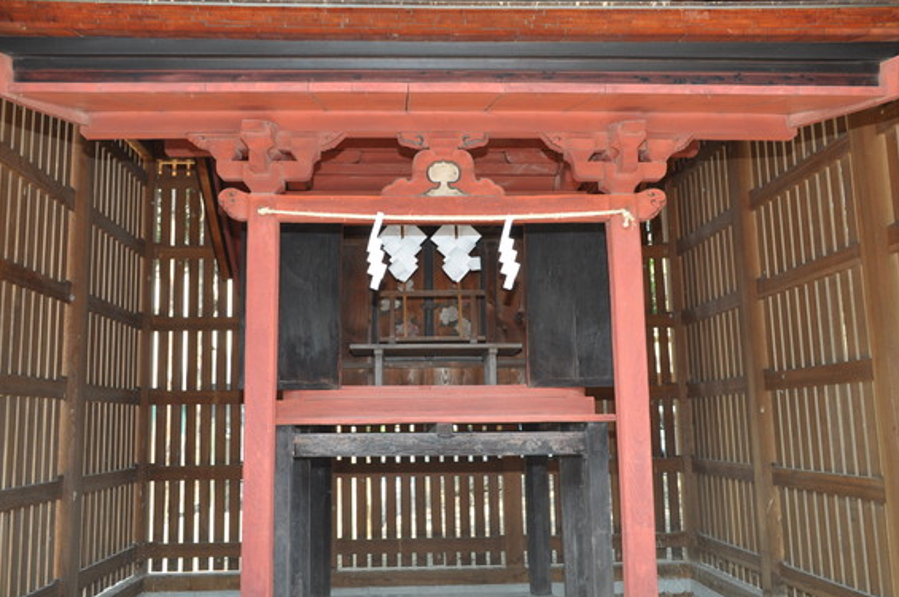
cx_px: 444
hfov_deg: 58.8
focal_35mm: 32
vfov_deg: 41.0
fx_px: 798
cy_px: 292
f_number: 5
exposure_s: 1/100
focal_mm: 18
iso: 400
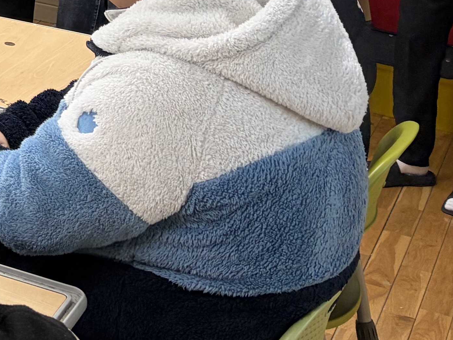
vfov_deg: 13.0
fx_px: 1387
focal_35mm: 106
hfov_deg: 15.7
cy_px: -217
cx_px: -379
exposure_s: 1/120
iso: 80
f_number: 1.6
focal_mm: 5.96
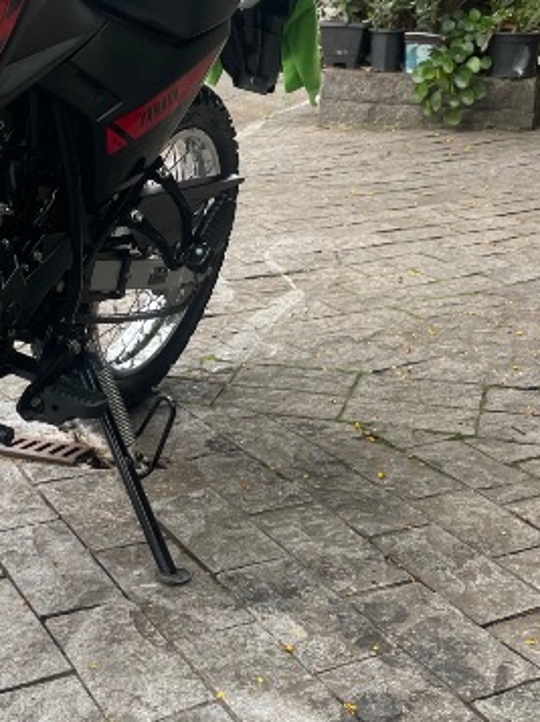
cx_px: 152
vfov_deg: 34.0
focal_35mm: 56
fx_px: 1167
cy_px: 222
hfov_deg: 25.8
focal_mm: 4.2
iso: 50
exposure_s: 1/121
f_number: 1.6
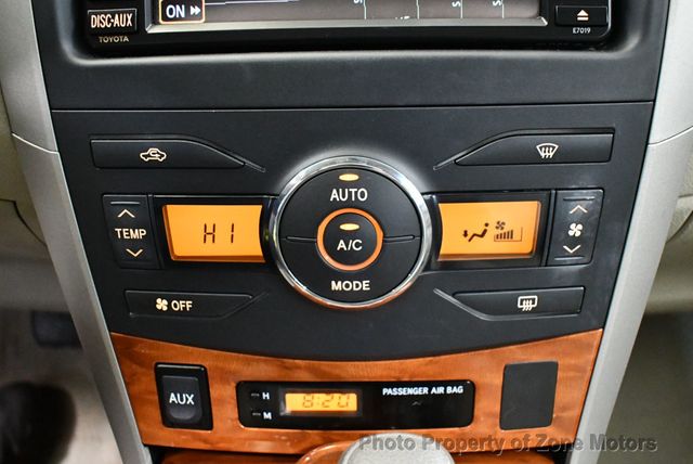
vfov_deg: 36.9
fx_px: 694
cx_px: 346
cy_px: 232
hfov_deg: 53.1
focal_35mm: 36
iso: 7200
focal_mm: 18
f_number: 3.5
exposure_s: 1/60
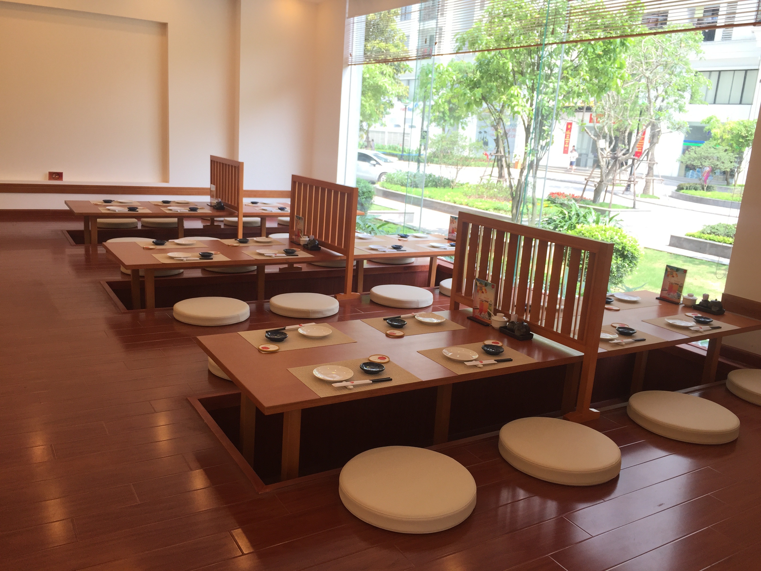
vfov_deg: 48.2
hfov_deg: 61.7
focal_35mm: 29
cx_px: 380
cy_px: 286
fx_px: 638
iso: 32
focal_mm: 4.15
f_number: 2.2
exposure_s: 1/132
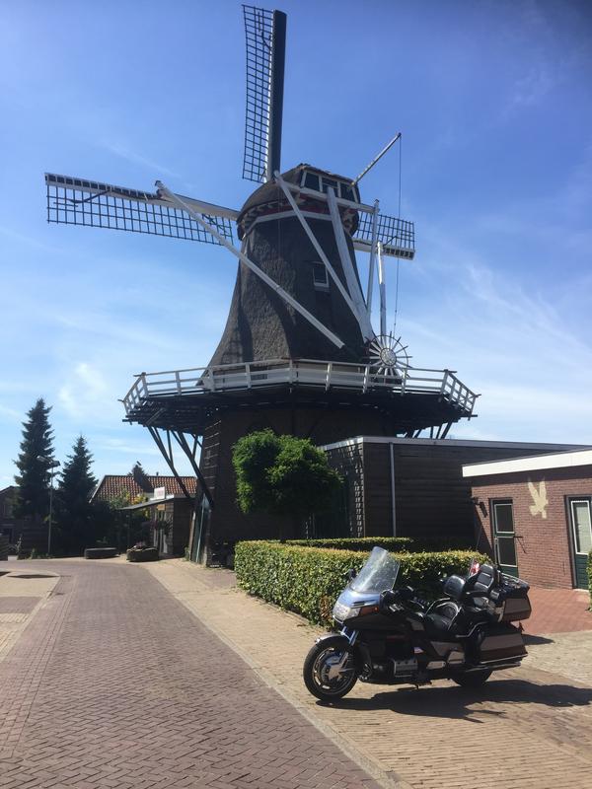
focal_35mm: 29
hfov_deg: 48.2
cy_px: 394
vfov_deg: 61.7
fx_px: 661
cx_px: 296
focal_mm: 4.15
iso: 32
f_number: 2.2
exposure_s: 1/1236
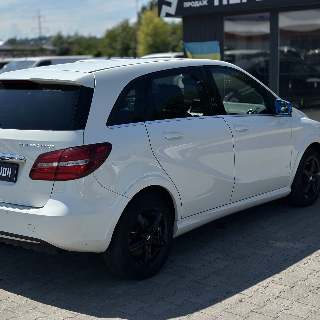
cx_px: 135
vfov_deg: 30.0
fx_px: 596
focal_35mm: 57
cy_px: 161
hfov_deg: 30.0
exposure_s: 1/8929
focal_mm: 6.86
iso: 100
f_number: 1.78
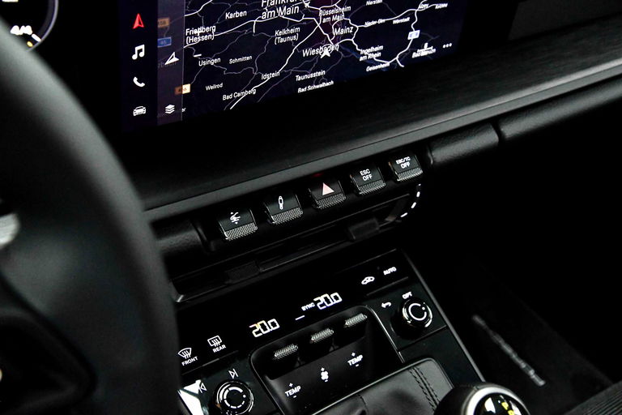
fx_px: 829
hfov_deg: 41.1
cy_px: 208
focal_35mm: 48
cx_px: 311
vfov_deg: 28.1
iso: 3200
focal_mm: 32
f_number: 5.6
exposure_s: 1/15
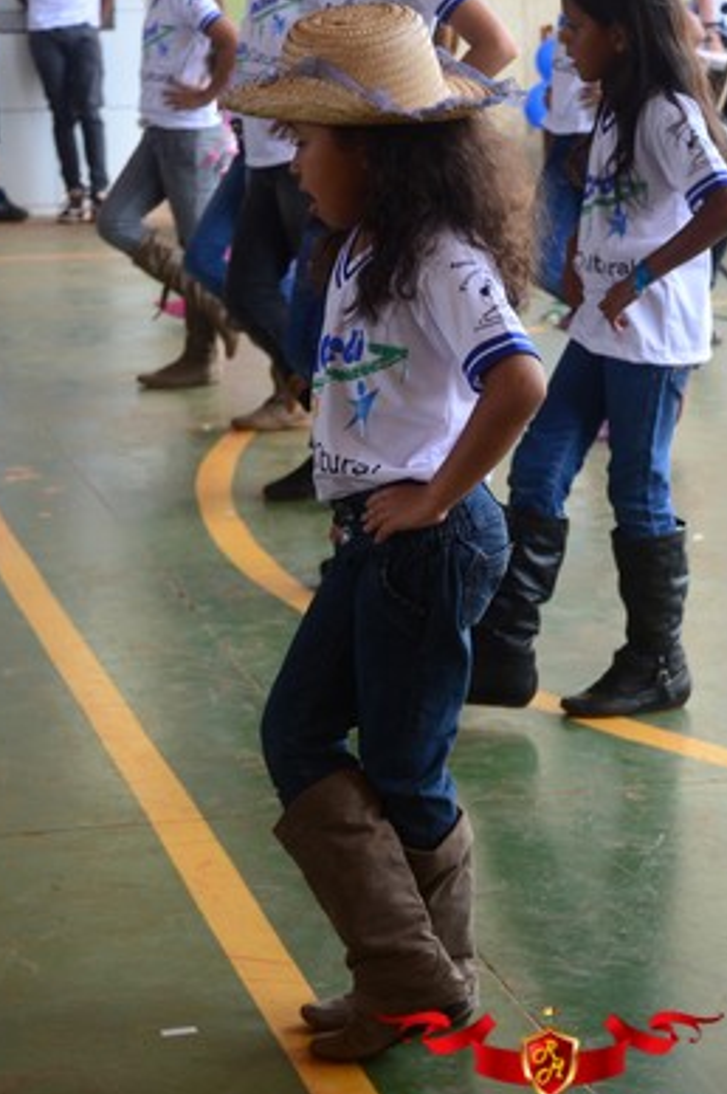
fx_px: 3065
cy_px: 555
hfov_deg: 13.5
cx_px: 338
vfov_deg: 20.2
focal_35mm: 101
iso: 400
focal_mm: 58
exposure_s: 1/160
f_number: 6.3
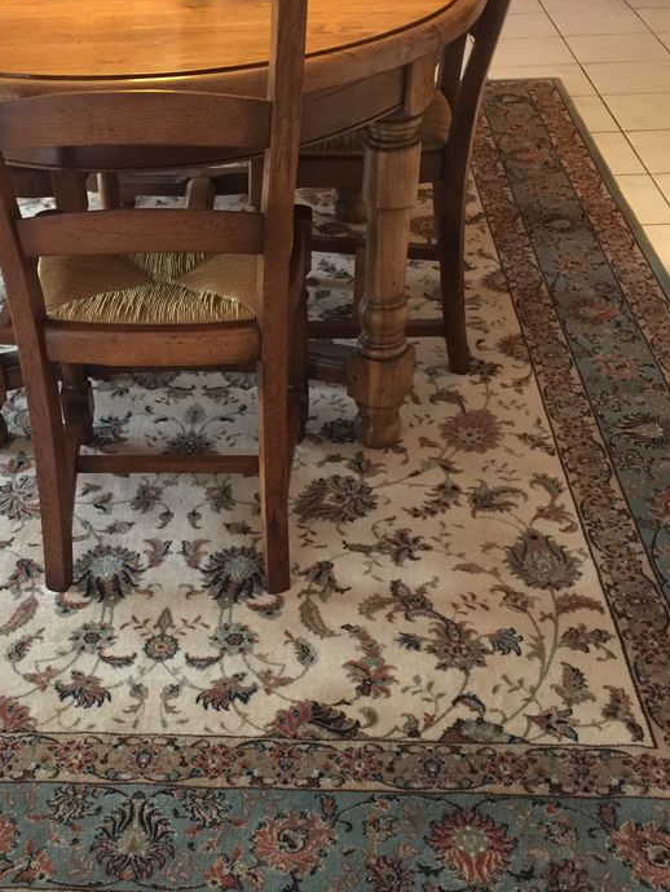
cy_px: 483
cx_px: 206
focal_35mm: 42
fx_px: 1083
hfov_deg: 34.0
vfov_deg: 44.7
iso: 160
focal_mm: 4.15
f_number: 2.2
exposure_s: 1/8
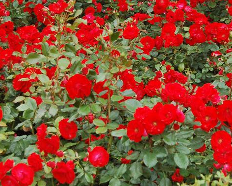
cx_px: 142
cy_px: 61
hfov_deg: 16.2
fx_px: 817
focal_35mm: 119
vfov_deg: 12.9
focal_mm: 40
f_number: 5.6
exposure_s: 1/125
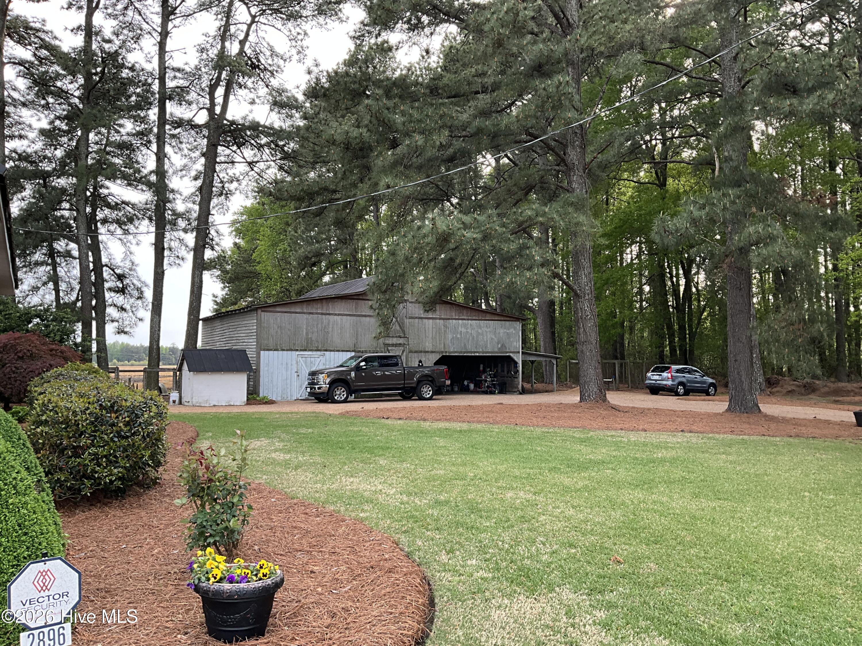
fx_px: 722
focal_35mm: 29
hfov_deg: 61.7
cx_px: 431
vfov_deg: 48.2
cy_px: 323
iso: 25
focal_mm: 3
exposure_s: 1/233
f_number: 1.8
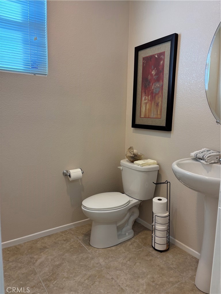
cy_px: 147
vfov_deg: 67.3
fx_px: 221
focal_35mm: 26
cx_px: 110
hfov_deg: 53.1
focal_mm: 5.96
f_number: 1.6
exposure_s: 1/120
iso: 125
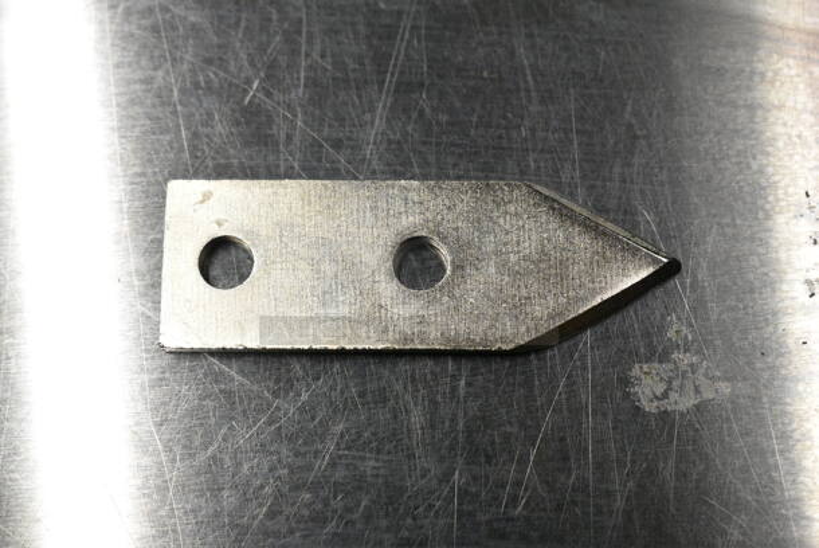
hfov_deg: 33.4
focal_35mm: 60
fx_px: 1366
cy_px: 274
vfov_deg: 22.7
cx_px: 410
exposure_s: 1/250
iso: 6400
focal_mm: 40
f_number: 9
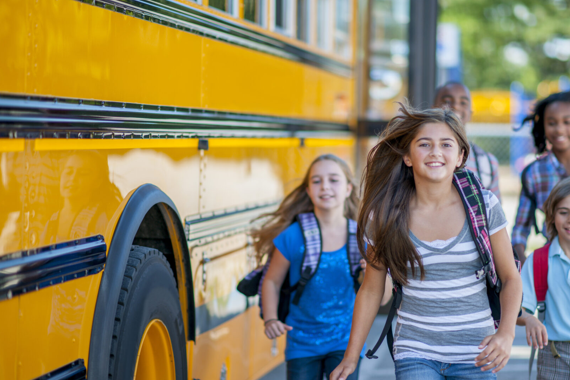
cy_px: 203
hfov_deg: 18.9
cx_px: 338
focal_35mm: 108
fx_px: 1710
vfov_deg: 12.7
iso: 100
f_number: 1.4
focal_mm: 85
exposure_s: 1/1000
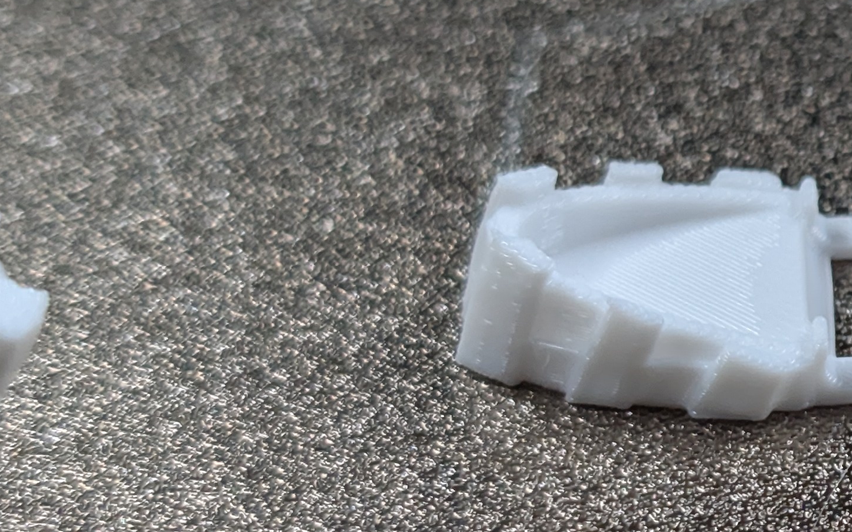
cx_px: 1179
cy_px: 266
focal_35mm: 144
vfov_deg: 9.1
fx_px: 3343
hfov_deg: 13.8
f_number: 1.68
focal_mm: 6.9
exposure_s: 1/196
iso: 281
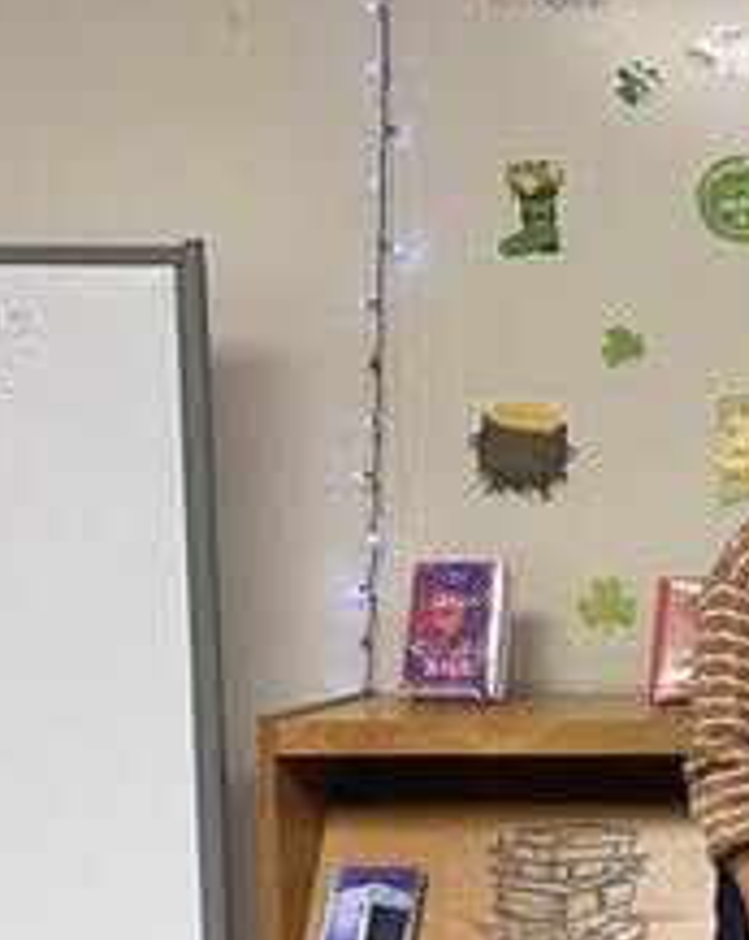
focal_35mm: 75
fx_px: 2083
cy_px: 611
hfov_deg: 16.8
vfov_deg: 25.3
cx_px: 1364
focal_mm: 4.25
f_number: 1.8
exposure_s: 1/60
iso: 125
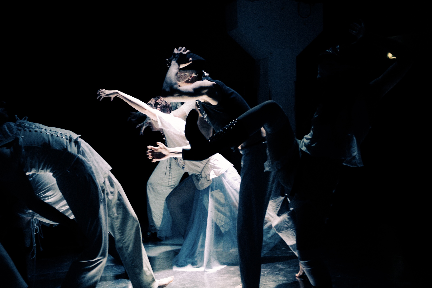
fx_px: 504
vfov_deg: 31.9
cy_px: 144
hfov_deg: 46.4
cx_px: 216
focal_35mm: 42
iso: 4000
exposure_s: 1/200
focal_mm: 28
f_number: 2.8
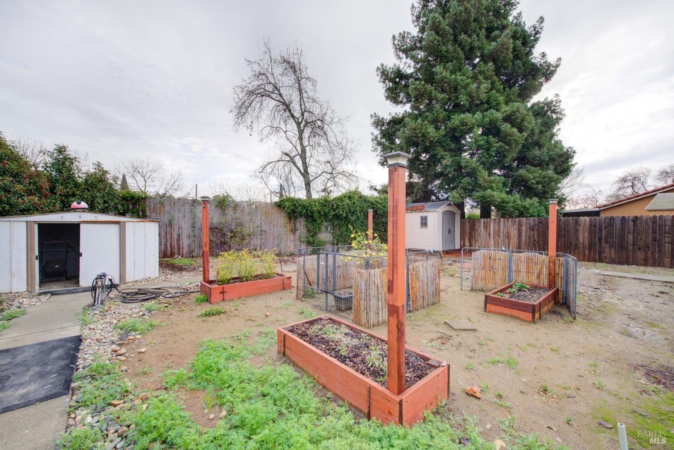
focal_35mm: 14
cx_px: 337
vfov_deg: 81.3
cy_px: 225
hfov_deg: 104.2
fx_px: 262
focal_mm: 14
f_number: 14
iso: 100
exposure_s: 1/40
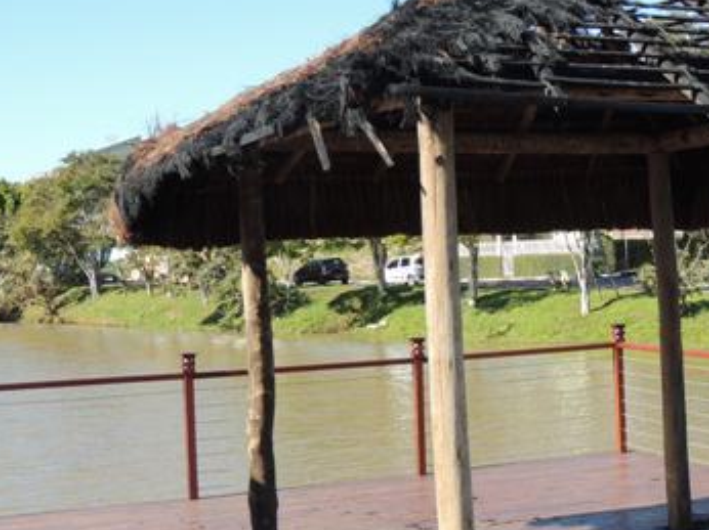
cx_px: 602
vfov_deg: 19.9
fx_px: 1515
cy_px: 317
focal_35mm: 74
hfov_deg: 25.7
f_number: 3.3
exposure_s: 1/500
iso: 100
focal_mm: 7.1
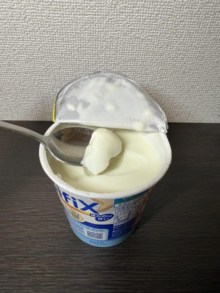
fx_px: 203
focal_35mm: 24
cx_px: 110
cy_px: 146
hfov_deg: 56.8
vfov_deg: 71.6
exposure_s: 1/94
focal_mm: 2.22
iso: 125
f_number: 2.2
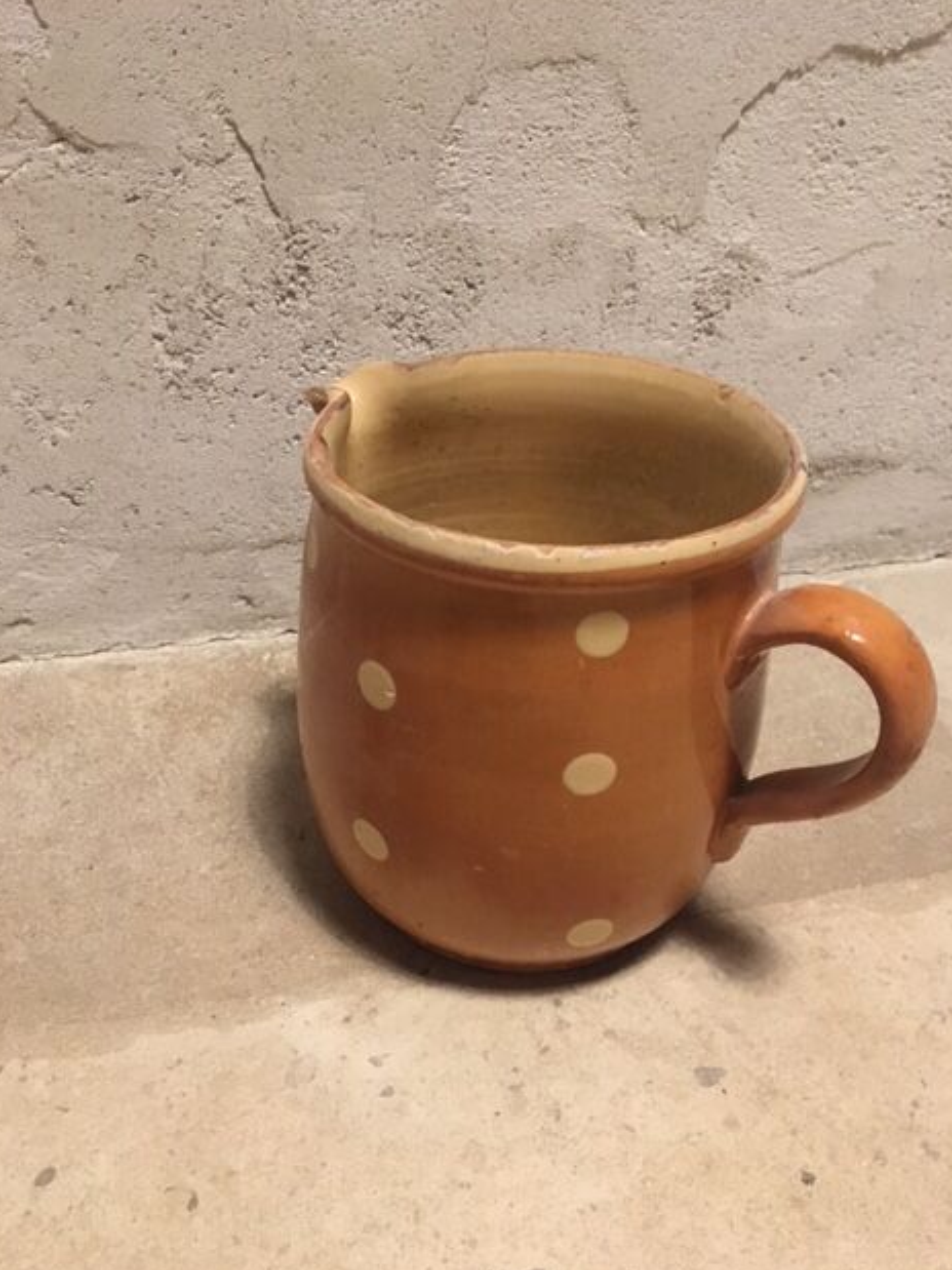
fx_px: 1100
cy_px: 640
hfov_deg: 46.8
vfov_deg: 60.0
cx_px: 478
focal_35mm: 30
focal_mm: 4.15
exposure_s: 1/17
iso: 320
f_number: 2.2
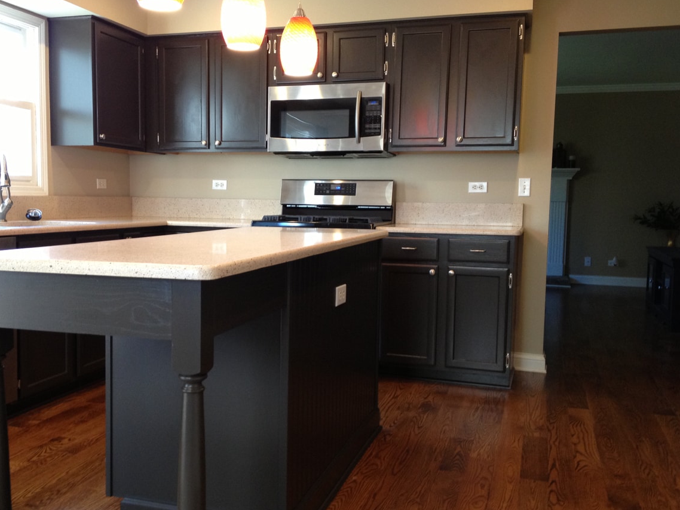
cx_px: 290
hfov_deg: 45.6
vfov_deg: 35.1
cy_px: 265
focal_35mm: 41
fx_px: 806
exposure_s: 1/20
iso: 125
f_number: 2.4
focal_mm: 4.28
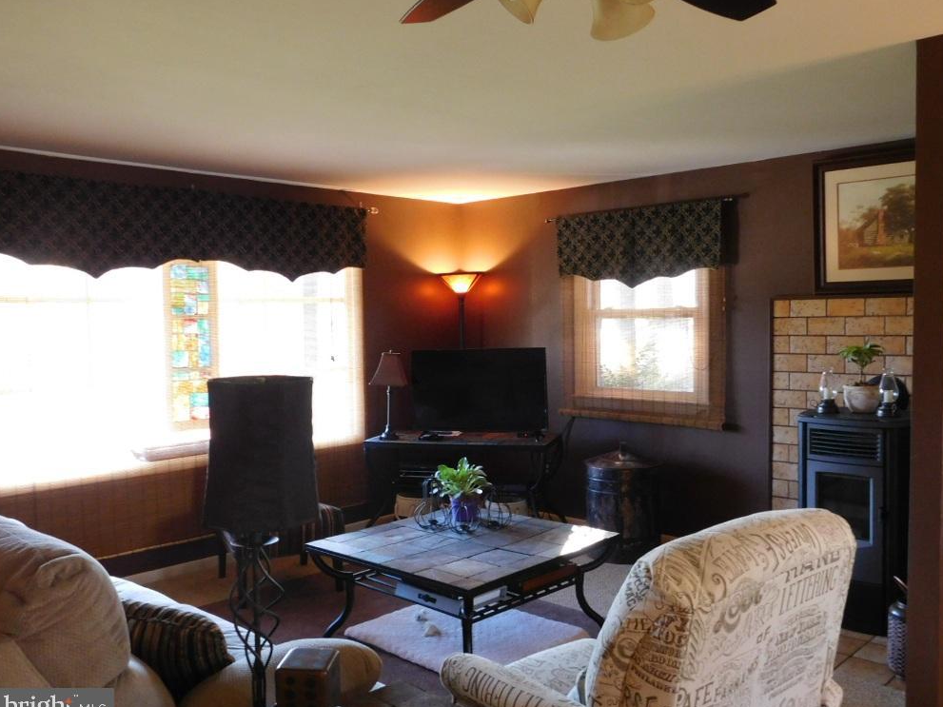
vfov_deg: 45.4
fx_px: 844
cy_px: 362
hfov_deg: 58.4
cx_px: 482
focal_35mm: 31
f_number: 3.2
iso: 400
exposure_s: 1/13
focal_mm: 5.3
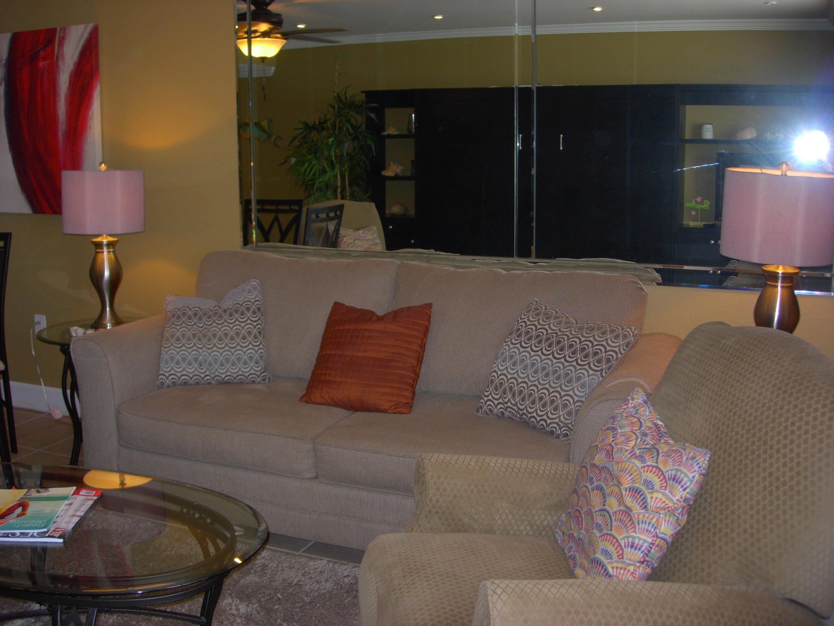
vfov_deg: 37.7
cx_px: 417
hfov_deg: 49.0
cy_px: 313
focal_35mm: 38
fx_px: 916
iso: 79
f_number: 2.8
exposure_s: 1/64
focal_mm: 7.8
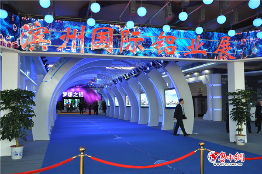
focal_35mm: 36
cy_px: 87
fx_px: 262
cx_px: 131
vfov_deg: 36.8
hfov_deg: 53.2
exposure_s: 1/100
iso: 800
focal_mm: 24
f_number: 5
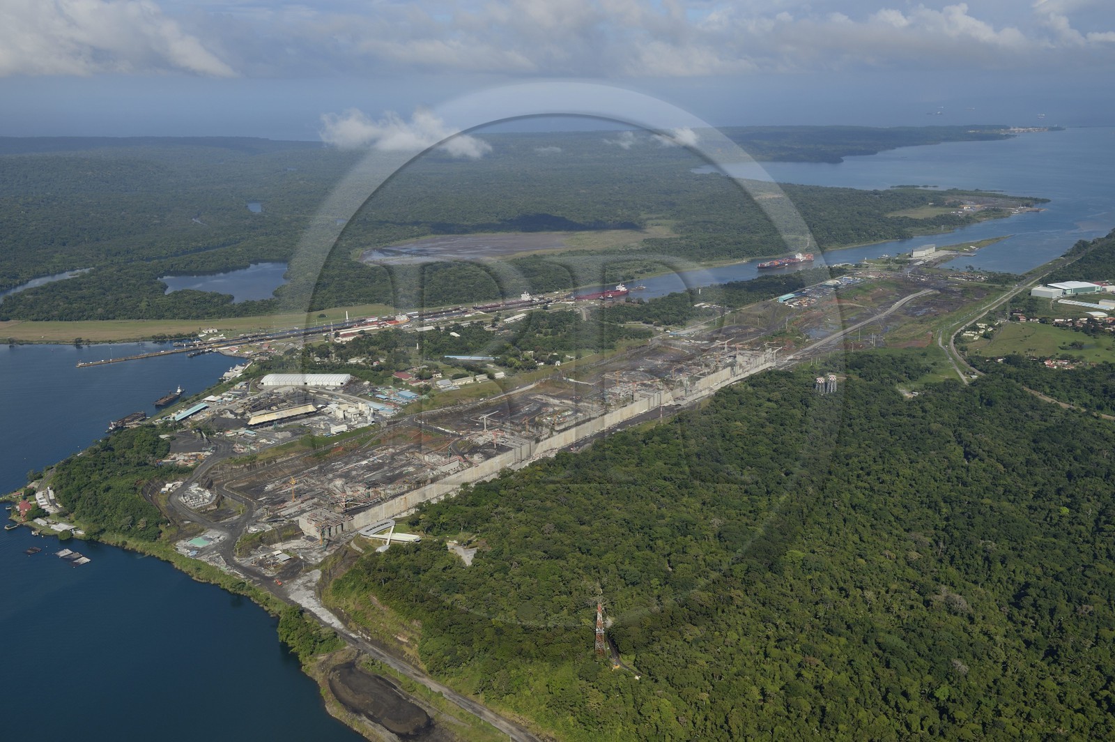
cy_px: 371
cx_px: 558
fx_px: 1052
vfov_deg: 38.8
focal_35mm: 34
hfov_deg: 55.8
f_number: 11
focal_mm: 34
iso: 320
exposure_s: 1/800
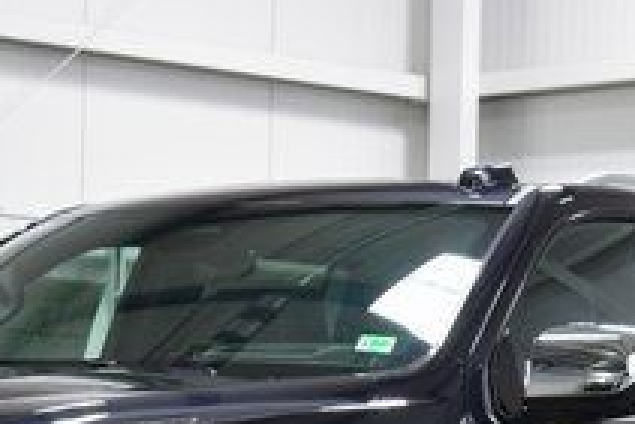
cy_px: 627
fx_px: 3054
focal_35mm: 173
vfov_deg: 7.8
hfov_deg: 11.9
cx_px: 265
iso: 500
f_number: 6.3
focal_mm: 38
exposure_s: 1/15
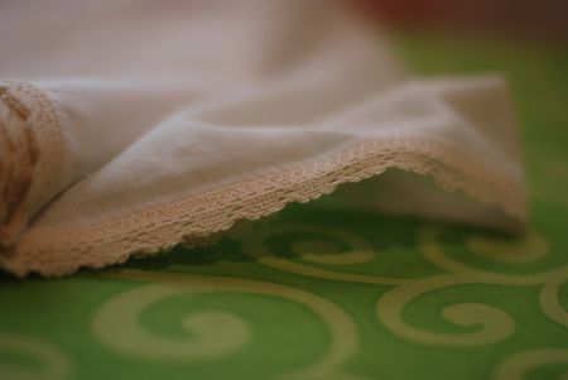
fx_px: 1184
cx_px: 284
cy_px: 190
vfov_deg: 18.2
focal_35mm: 75
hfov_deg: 27.0
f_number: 1.4
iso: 100
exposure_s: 1/90
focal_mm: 50
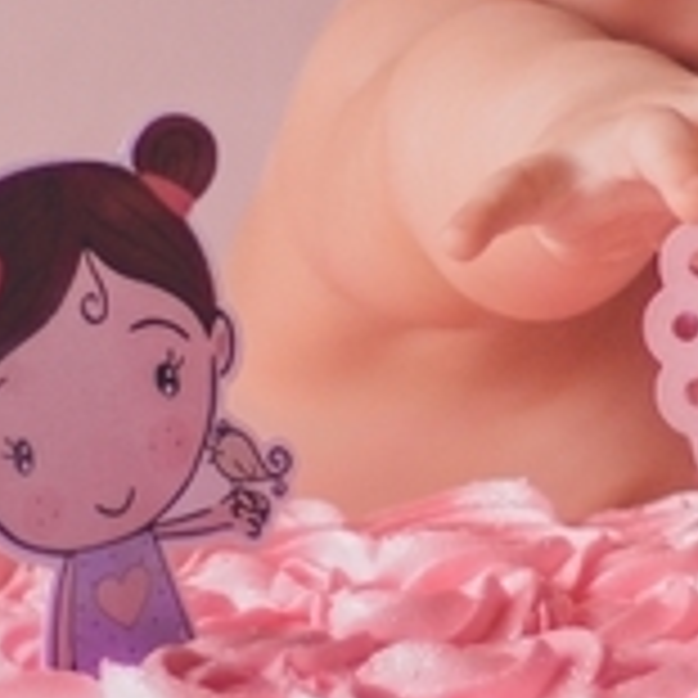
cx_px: 549
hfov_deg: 3.6
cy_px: 135
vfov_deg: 3.6
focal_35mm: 492
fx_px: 11224
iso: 200
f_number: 1.8
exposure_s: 1/250
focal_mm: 50
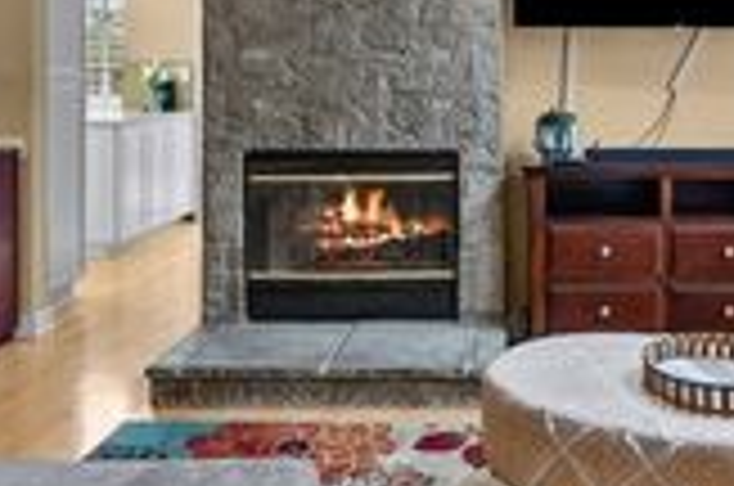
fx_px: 814
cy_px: 74
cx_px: 504
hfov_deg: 47.5
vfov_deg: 32.1
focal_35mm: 40
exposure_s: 1/2.5
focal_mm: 13
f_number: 9
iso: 100
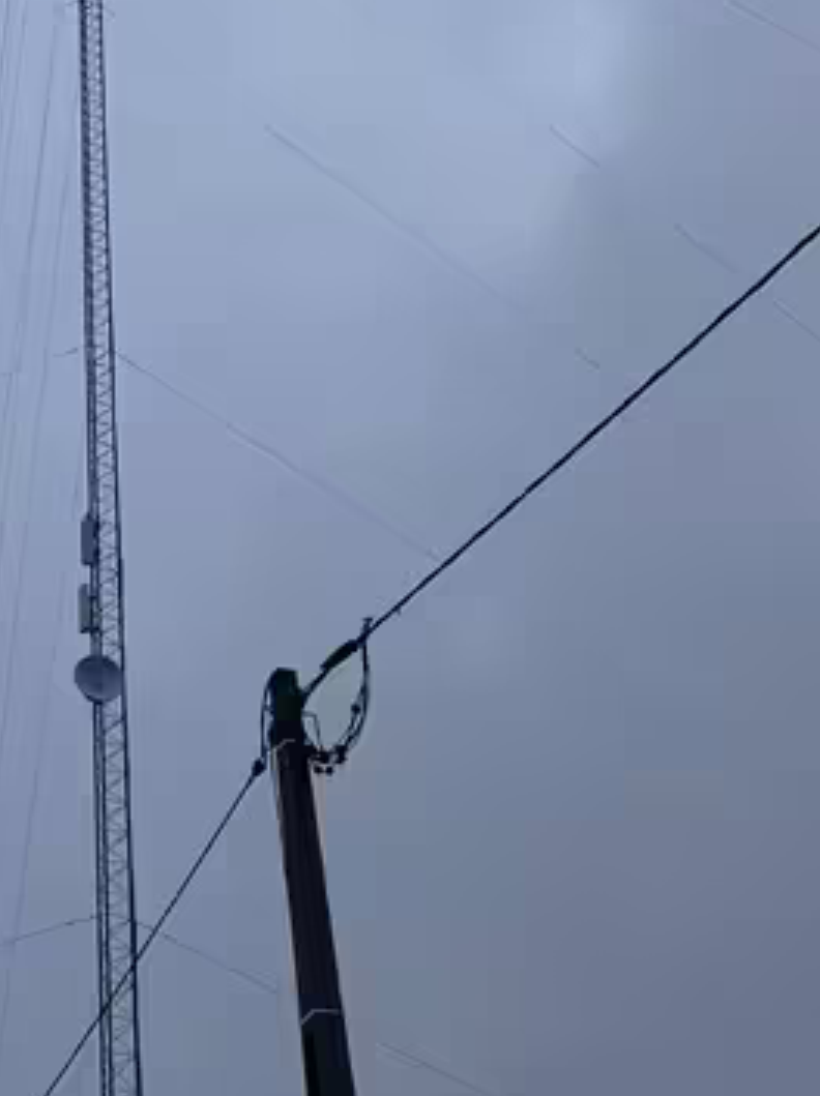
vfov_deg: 32.1
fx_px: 1867
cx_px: 65
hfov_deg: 24.0
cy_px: 273
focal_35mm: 59
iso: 32
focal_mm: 4.25
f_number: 1.8
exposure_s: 1/519
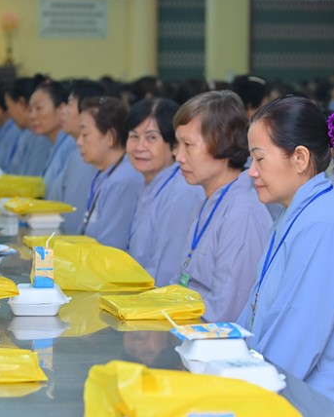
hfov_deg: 12.8
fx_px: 1494
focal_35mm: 121
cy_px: 208
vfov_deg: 15.9
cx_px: 205
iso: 640
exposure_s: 1/100
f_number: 4.5
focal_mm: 85
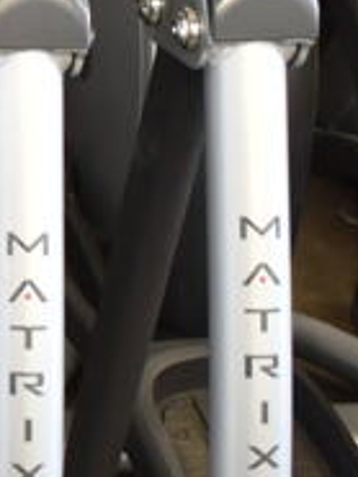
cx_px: -389
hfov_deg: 10.5
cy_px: -32
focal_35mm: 128
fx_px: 1763
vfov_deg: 15.0
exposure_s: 1/30
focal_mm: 18
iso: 720
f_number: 3.5
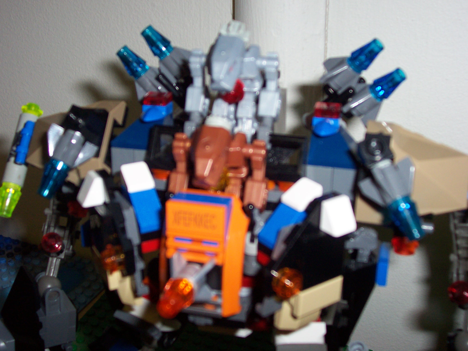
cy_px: 176
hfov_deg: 41.2
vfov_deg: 31.5
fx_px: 622
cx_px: 234
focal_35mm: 46
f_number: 3
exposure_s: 1/60
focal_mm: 7
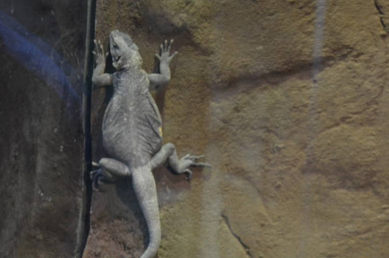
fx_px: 1931
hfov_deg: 11.5
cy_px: 266
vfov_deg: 7.6
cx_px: 292
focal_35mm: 179
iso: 640
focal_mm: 55
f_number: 5.6
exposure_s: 1/60
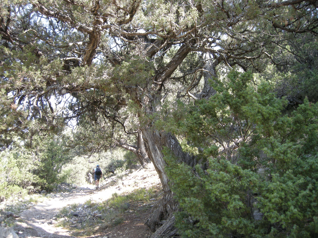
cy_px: 119
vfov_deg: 40.7
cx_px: 159
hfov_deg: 52.6
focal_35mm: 35
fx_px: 322
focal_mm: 7.5
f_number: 3
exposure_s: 1/79
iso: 64
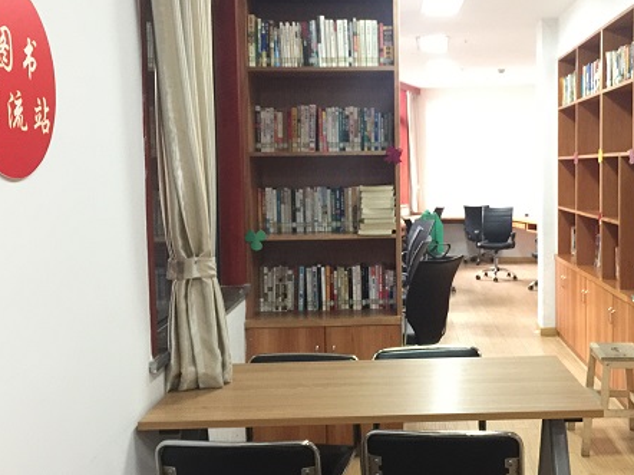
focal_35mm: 42
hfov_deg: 44.1
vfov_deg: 34.3
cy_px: 215
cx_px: 429
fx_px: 769
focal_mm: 4.15
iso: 200
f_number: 2.2
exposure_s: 1/8
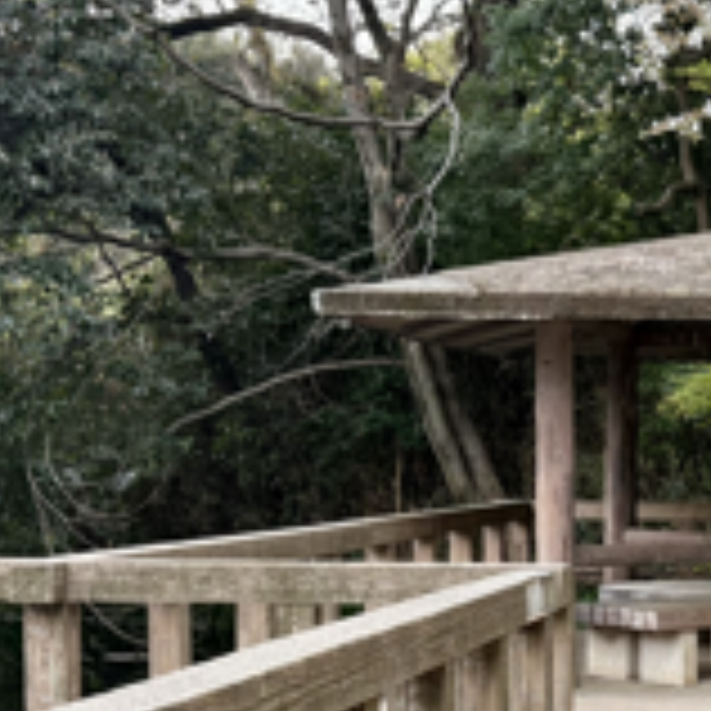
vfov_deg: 18.5
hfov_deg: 18.0
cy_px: 603
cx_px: 792
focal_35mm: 93
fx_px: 2161
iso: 64
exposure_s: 1/284
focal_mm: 5.96
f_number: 1.6
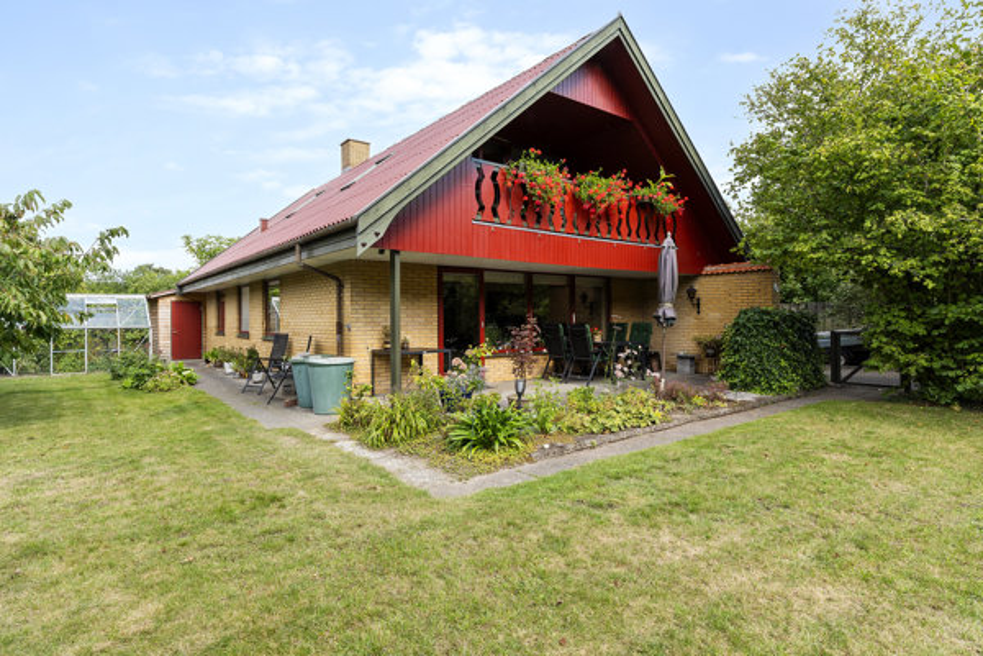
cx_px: 492
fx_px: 512
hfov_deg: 87.7
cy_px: 328
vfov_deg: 65.2
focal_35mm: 19
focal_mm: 12.5
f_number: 9
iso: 200
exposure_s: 1/160
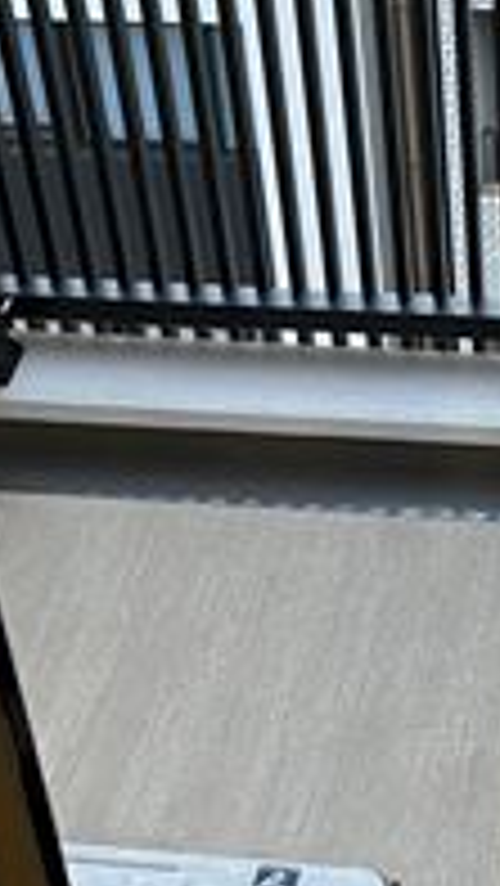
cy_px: 540
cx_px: 333
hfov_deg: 13.2
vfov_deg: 23.1
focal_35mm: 92
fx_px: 2166
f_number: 1.8
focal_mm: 4.25
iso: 400
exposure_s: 1/60
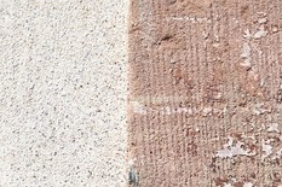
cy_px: 508
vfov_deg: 1.0
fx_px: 10231
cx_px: 930
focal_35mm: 1307
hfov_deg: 1.6
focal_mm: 190
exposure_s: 1/500
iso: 200
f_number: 8
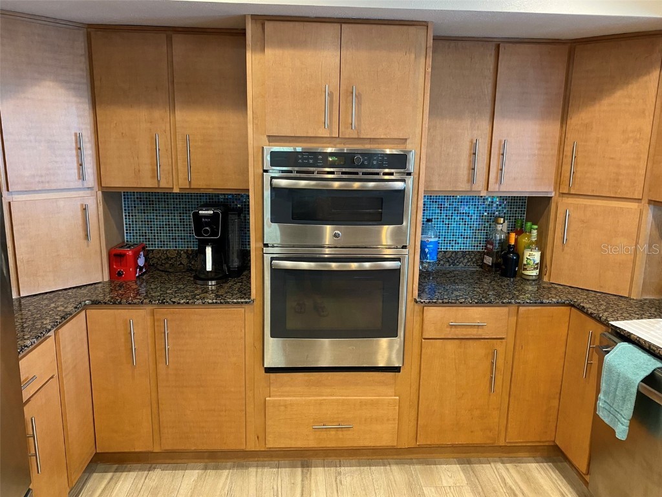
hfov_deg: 67.3
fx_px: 497
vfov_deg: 53.1
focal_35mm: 26
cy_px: 248
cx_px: 331
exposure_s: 1/60
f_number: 1.8
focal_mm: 4.25
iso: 320
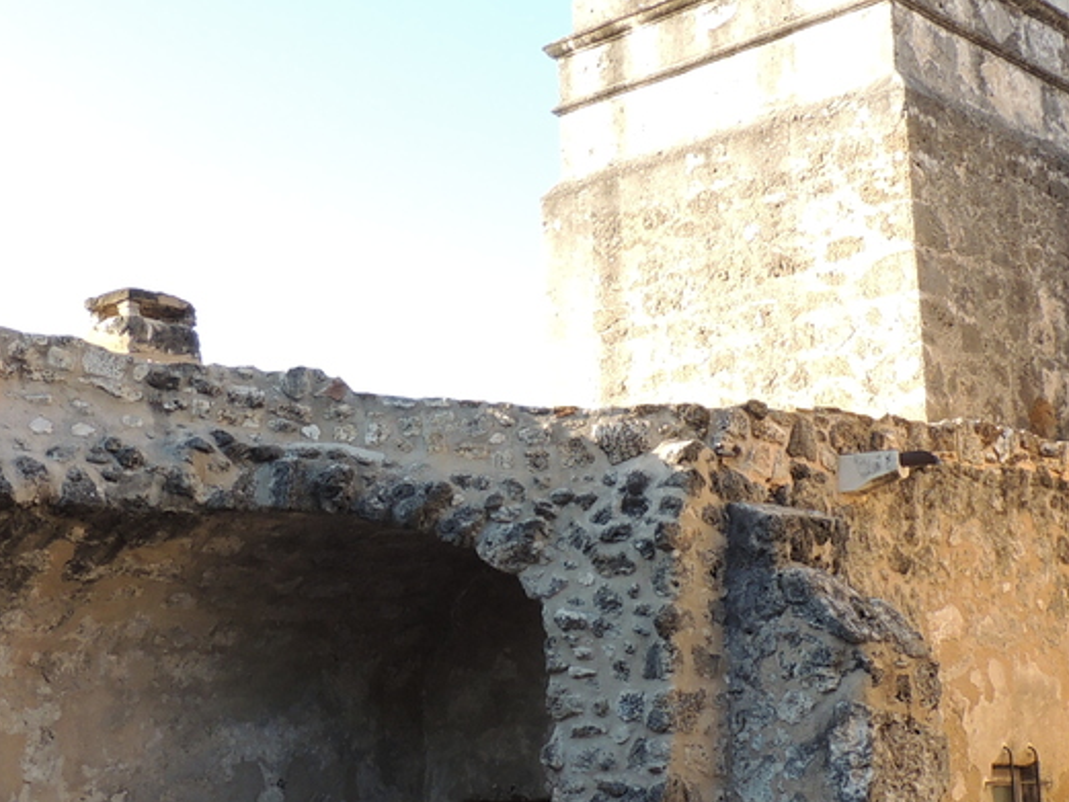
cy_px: 373
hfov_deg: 32.7
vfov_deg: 24.8
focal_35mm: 59
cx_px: 470
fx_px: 1822
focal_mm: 4.3
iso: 110
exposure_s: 1/250
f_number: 3
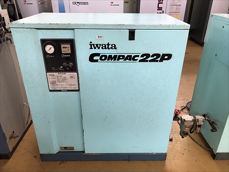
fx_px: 185
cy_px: 86
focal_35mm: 28
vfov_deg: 49.7
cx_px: 114
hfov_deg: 63.4
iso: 40
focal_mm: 3.99
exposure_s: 1/17
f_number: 1.8
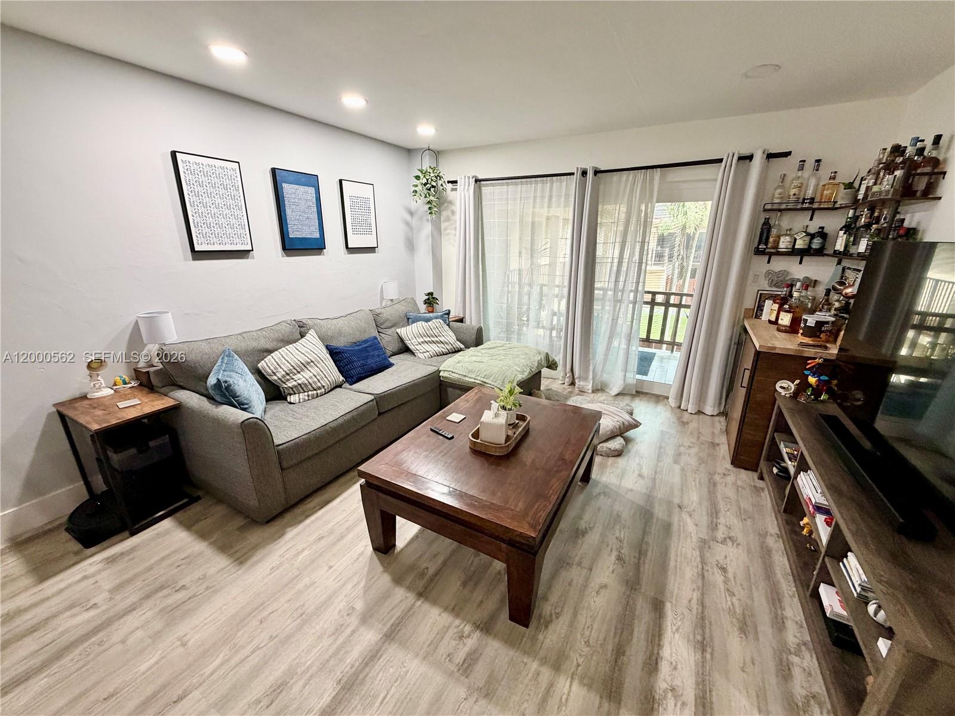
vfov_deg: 85.7
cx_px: 478
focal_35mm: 14
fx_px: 386
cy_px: 358
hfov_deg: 102.1
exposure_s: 1/60
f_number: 2.2
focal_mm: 2.22
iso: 250
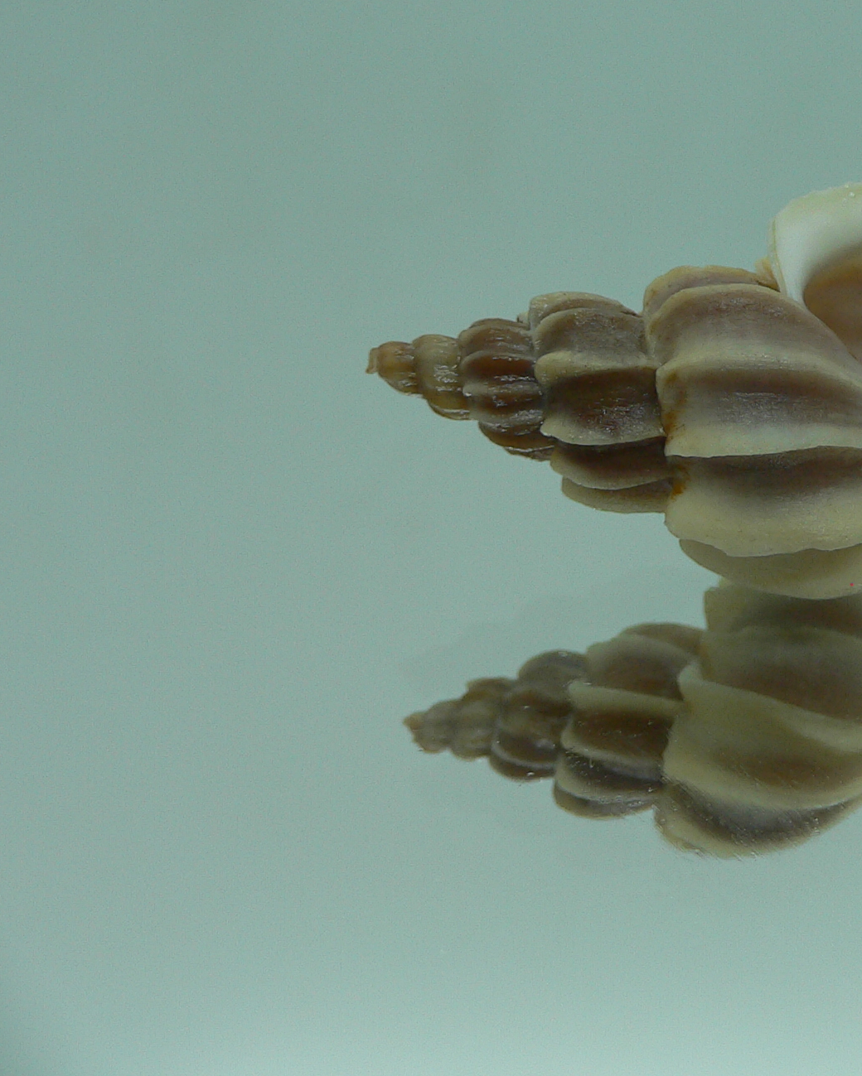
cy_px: 461
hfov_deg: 27.7
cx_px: 758
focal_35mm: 53
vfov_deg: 35.3
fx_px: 1689
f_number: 2.8
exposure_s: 1/80
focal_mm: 4.6
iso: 80
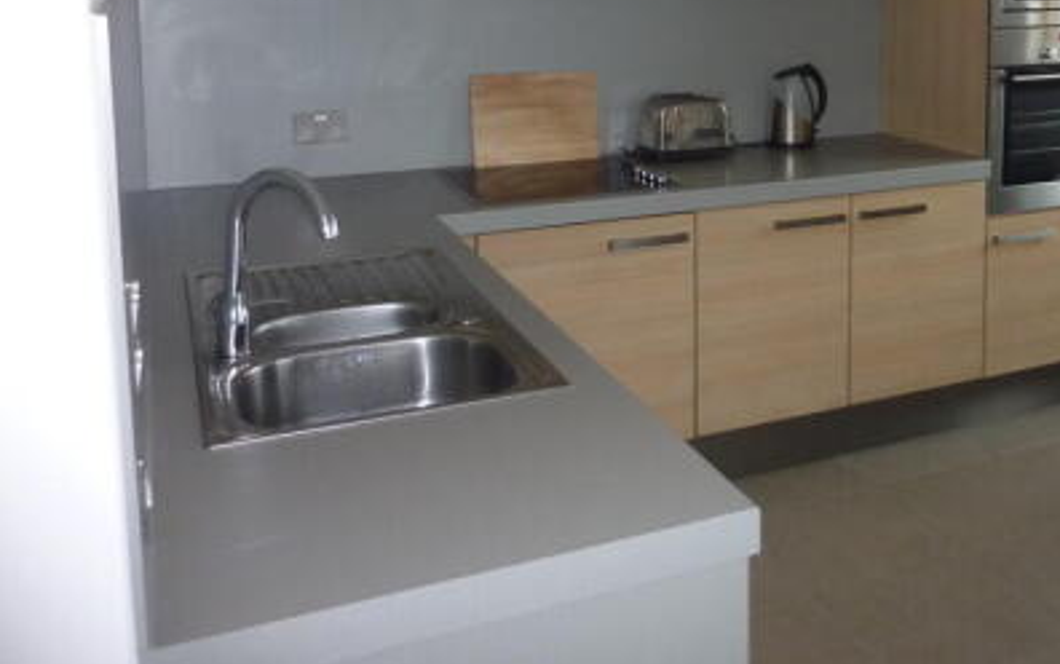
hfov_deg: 48.7
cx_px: 778
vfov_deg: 31.6
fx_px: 1127
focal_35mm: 39
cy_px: 92
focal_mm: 4.1
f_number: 3.3
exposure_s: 1/30
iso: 160
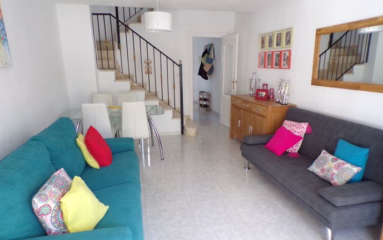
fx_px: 271
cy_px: 126
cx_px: 194
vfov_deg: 47.6
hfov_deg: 70.4
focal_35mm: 26
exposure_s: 1/27
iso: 200
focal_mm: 4.3
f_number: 3
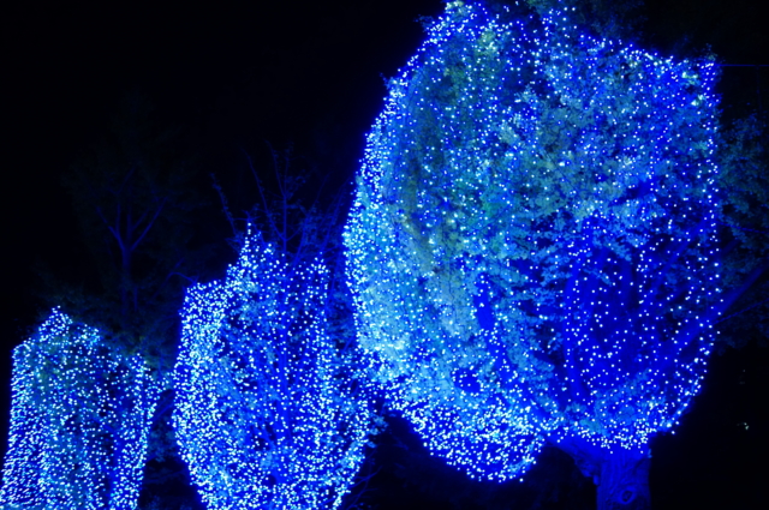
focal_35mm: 52
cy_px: 255
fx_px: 1109
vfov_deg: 25.9
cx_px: 384
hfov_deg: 38.2
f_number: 2
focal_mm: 35
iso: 800
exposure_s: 1/30
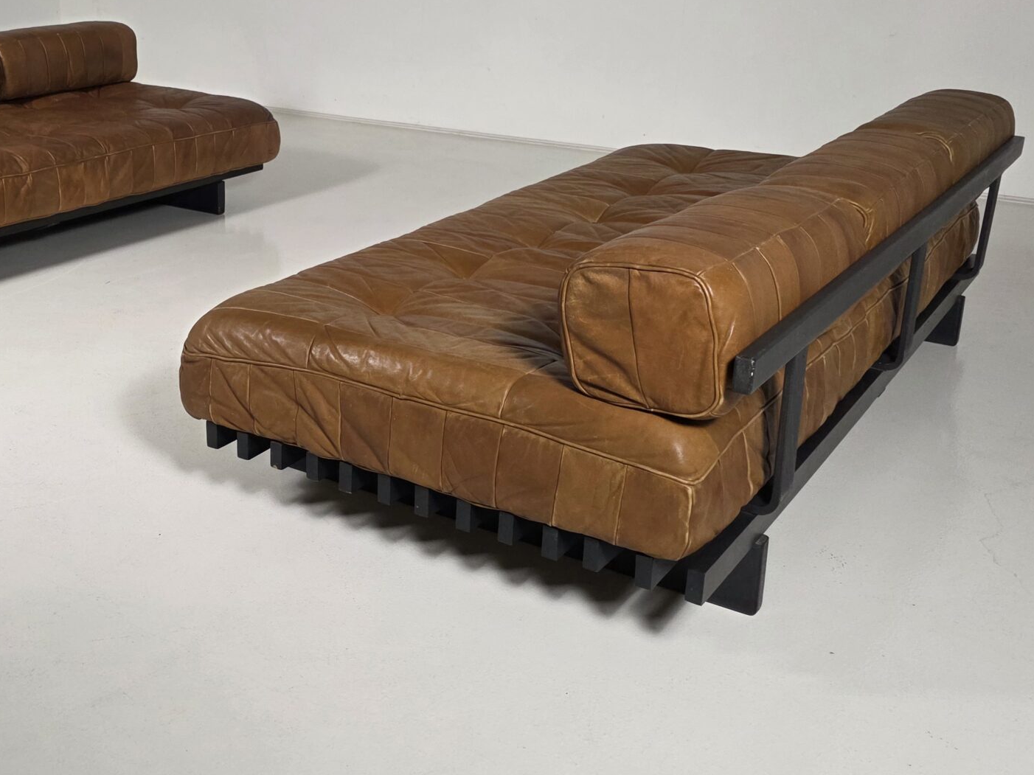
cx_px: 299
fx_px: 1254
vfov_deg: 34.0
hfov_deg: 43.8
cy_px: 250
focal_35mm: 42
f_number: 1.7
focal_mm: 6.3
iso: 320
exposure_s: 1/101
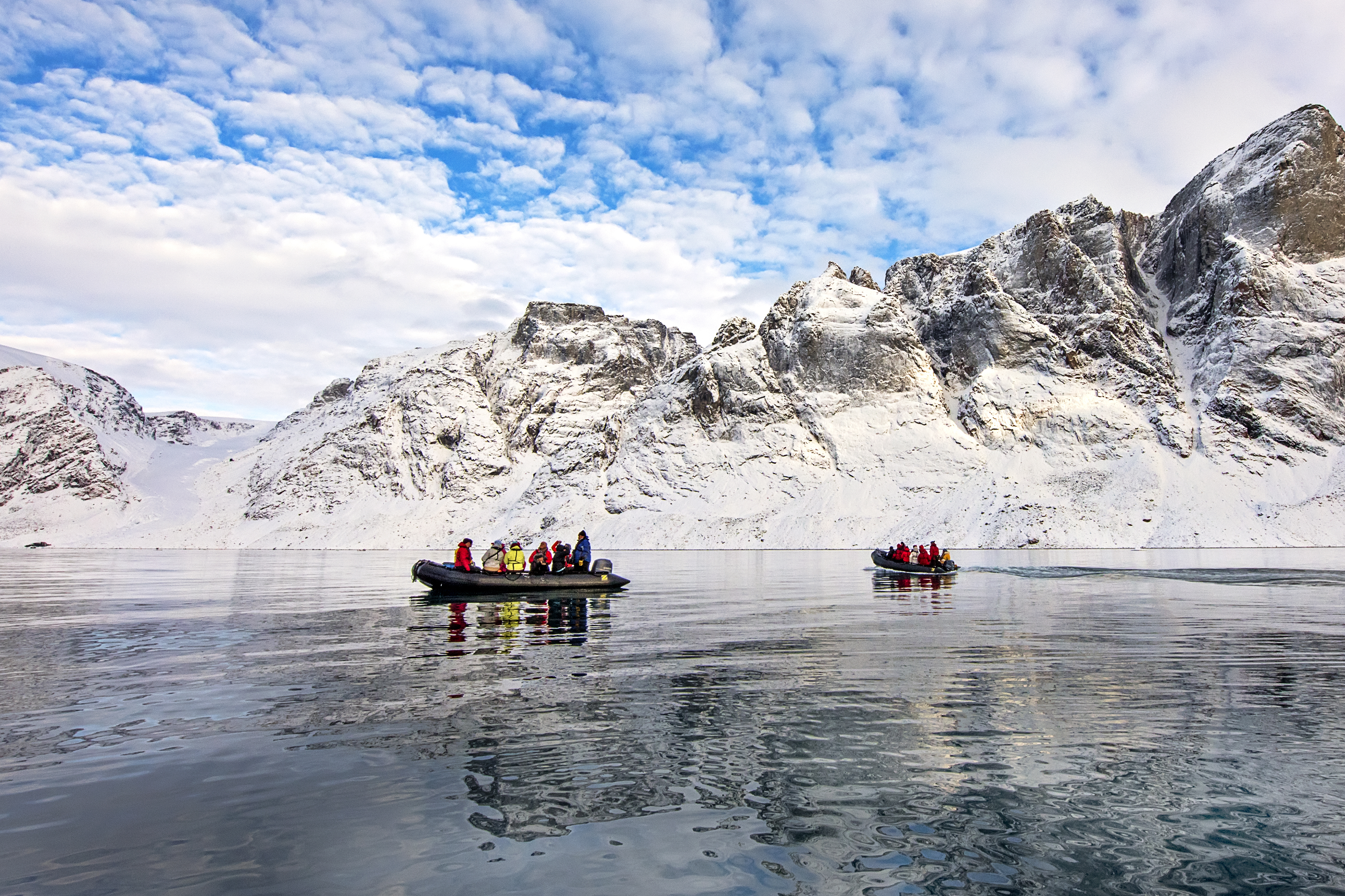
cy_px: 352
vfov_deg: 58.9
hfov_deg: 80.3
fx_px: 784
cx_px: 806
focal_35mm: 21
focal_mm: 14
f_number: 18
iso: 400
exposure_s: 1/250
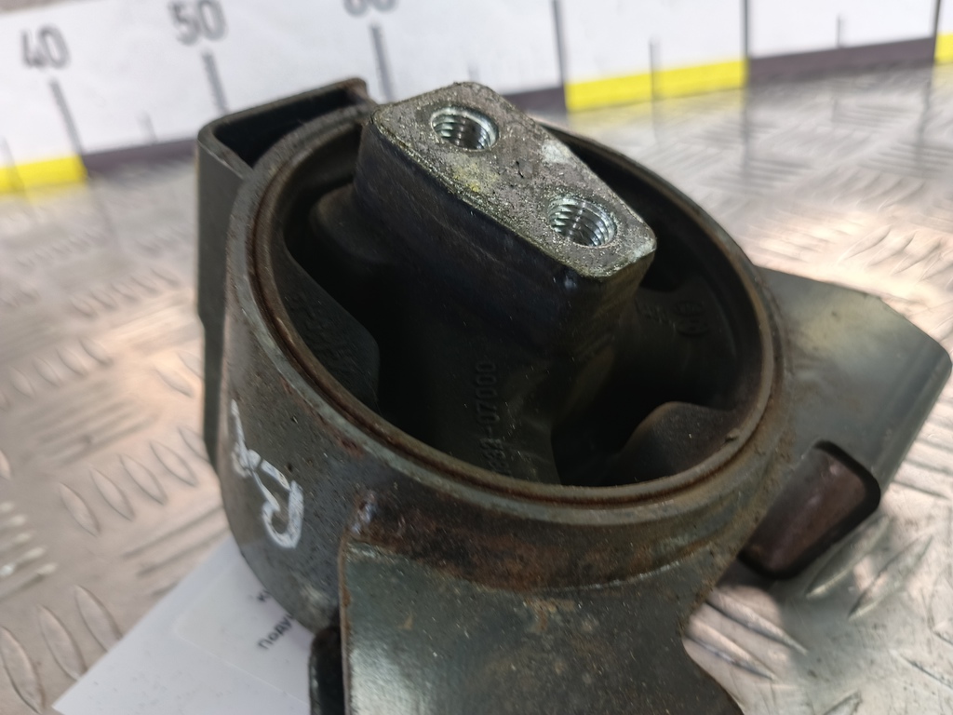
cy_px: 358
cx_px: 476
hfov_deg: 73.9
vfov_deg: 58.9
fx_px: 633
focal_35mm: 23
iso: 142
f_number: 1.6
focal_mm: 4.11
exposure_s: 1/25
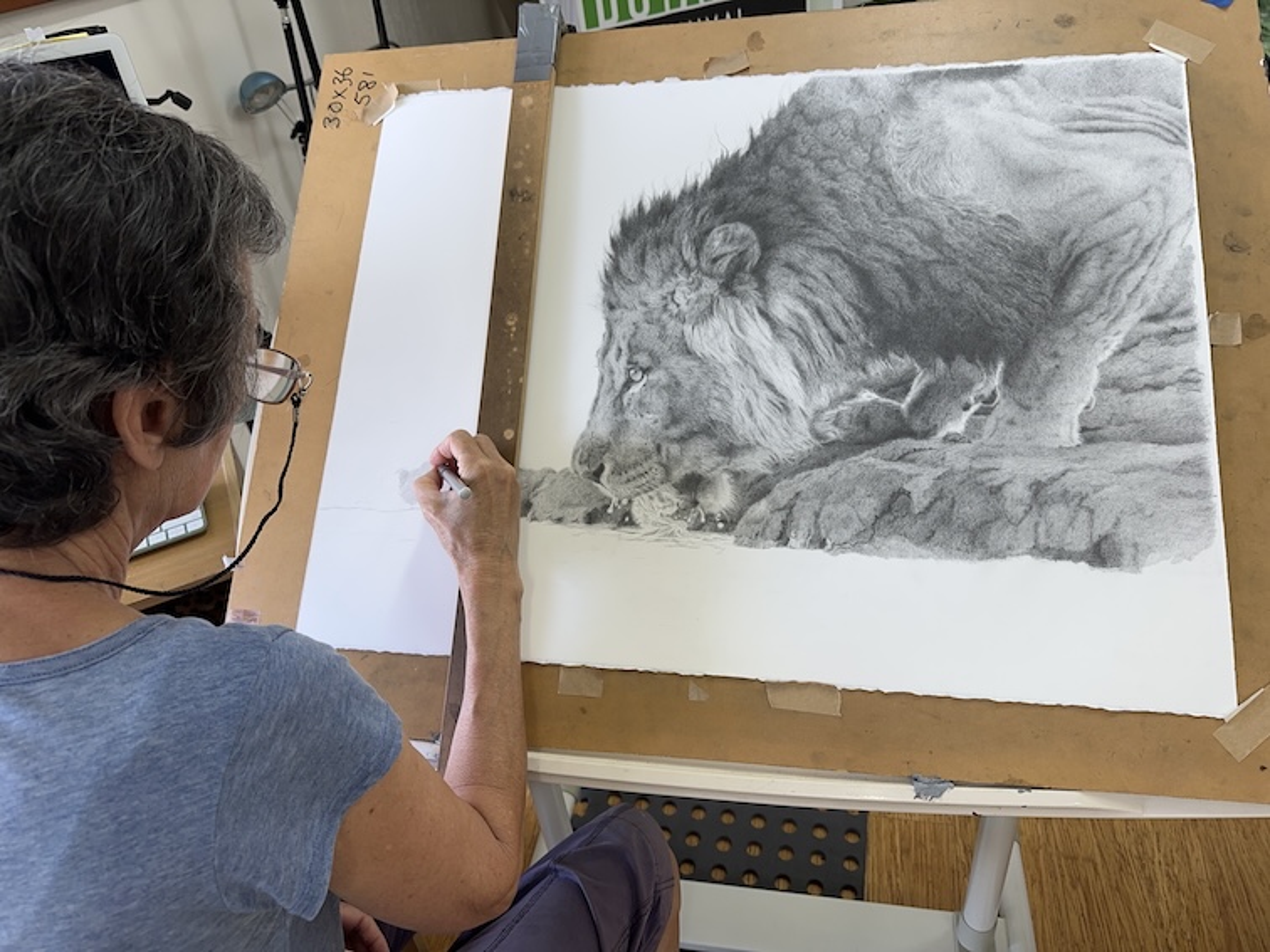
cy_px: 476
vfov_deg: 56.8
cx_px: 635
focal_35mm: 24
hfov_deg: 71.6
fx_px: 881
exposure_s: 1/100
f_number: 1.78
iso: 64
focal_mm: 6.86
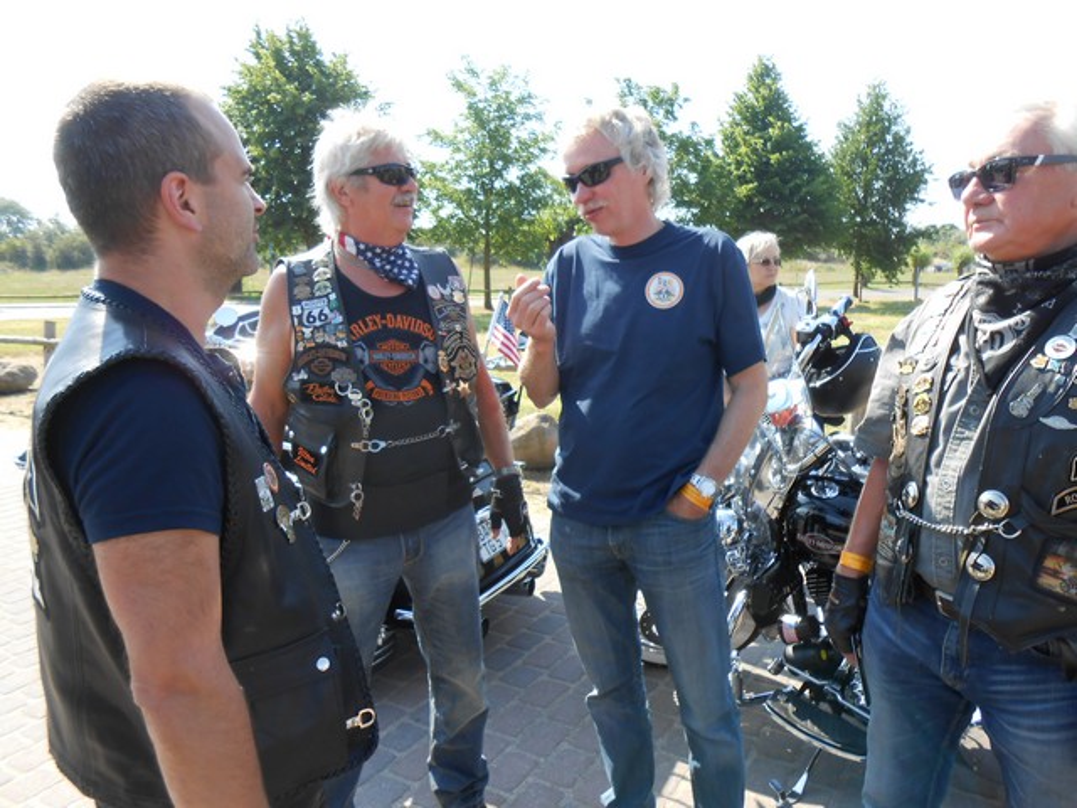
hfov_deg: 67.3
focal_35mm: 26
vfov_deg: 53.1
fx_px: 809
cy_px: 404
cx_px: 538
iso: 80
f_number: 3.5
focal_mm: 4.6
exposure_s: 1/200
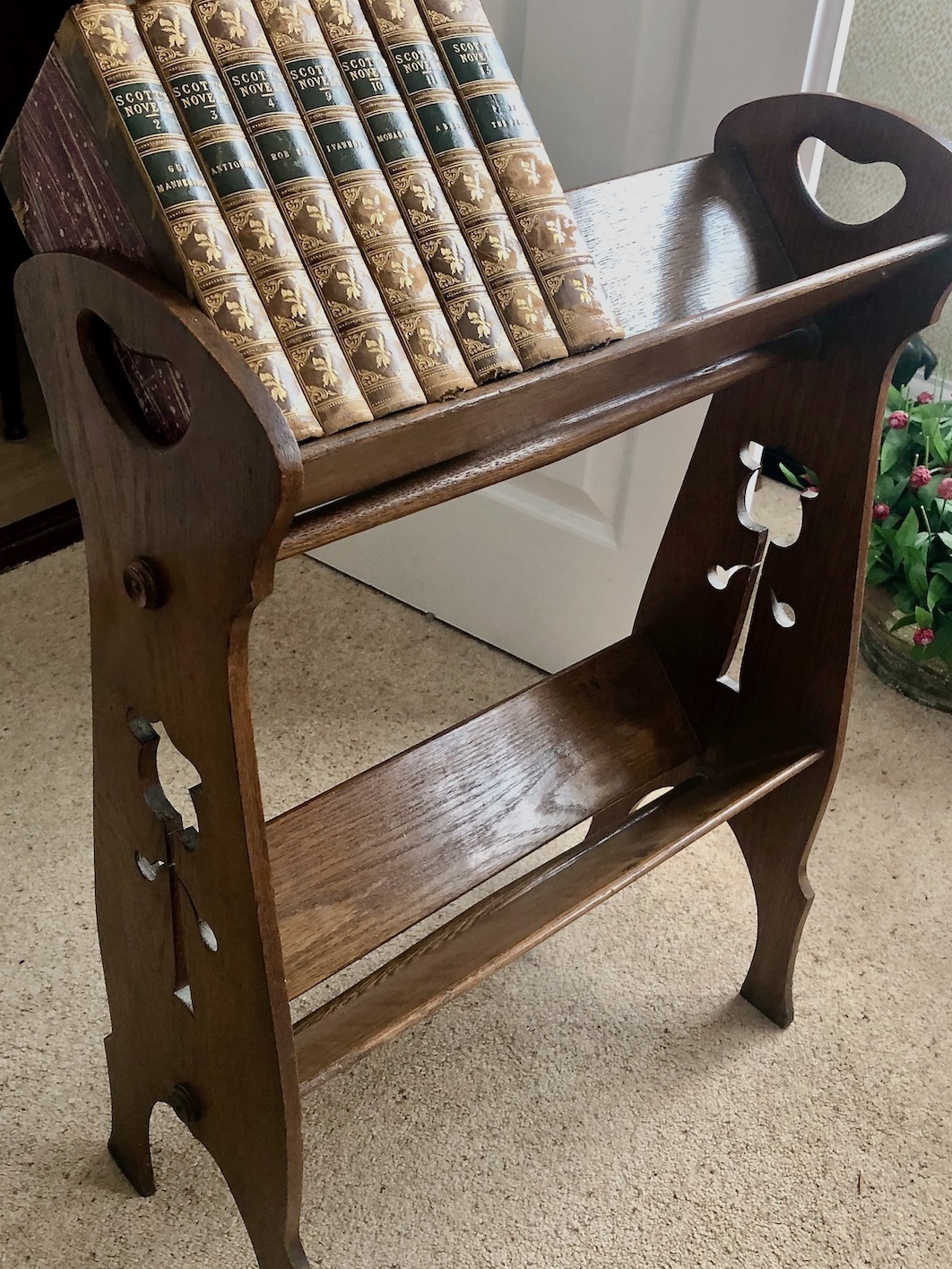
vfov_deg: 61.7
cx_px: 470
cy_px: 621
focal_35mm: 29
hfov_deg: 48.2
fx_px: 1063
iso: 40
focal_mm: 4
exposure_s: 1/24
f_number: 1.8
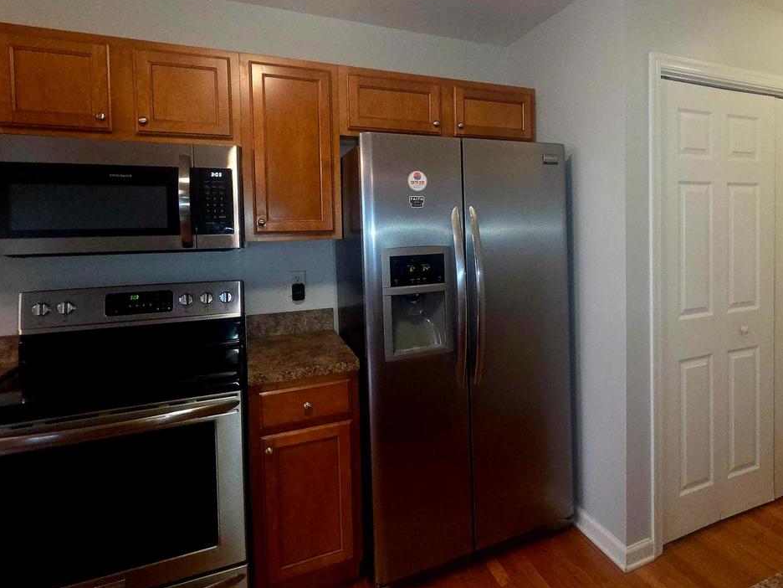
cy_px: 238
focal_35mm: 20
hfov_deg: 79.6
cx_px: 507
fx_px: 452
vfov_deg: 65.4
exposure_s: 1/60.2
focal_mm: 2.2
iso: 320
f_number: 2.2
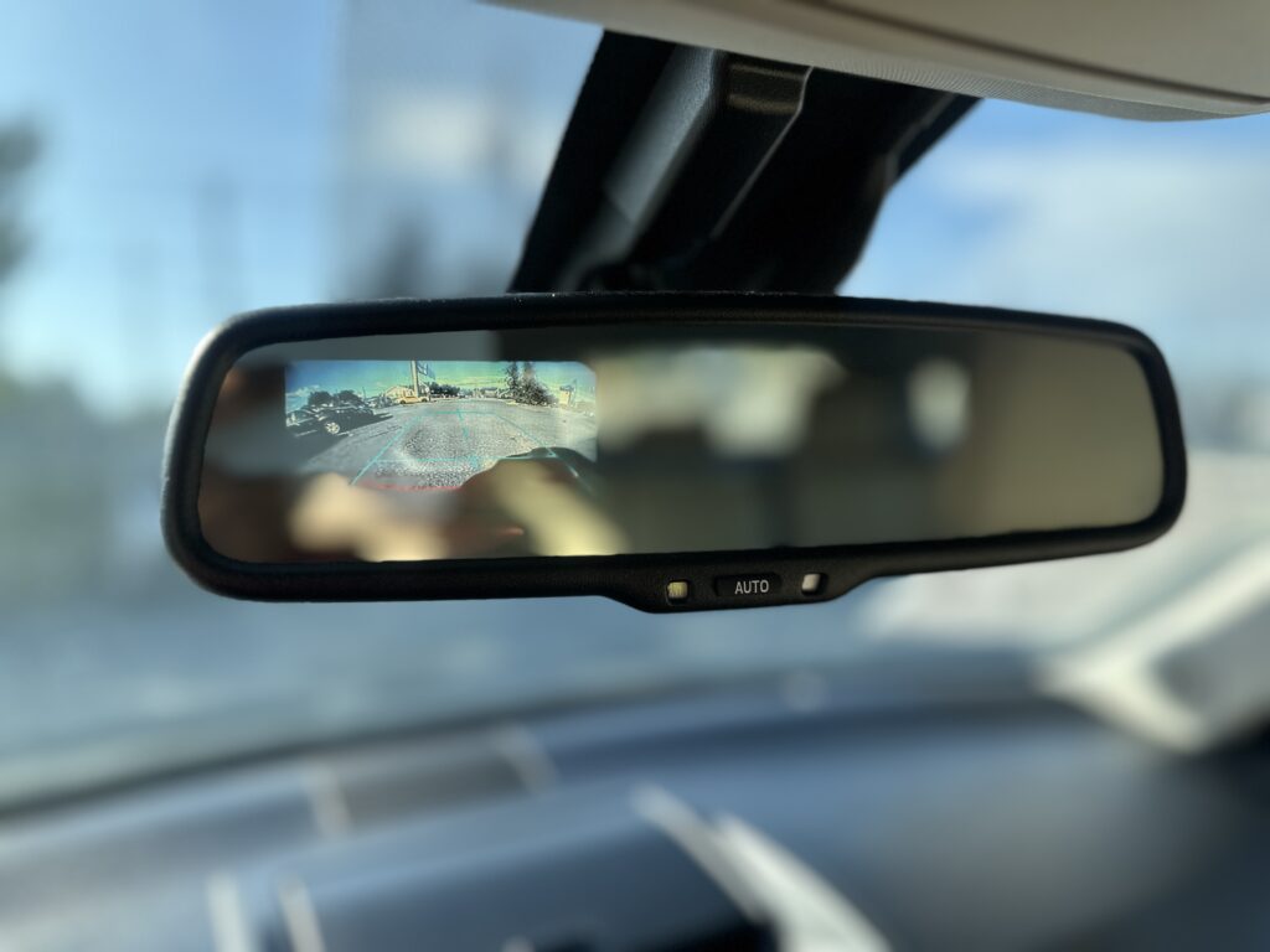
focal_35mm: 24
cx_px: 635
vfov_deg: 56.8
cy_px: 476
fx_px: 881
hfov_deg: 71.6
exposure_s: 1/1289
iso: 80
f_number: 1.78
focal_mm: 6.86
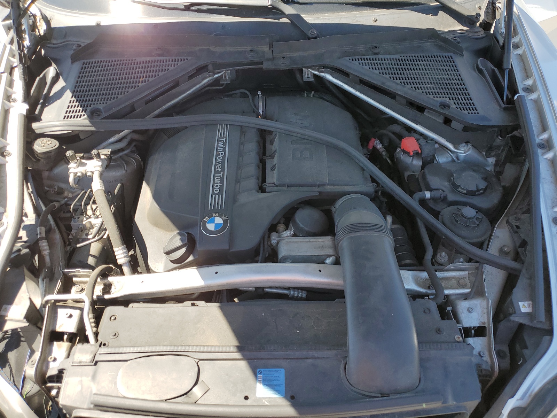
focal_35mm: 26
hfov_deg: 67.3
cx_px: 278
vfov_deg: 53.1
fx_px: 418
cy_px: 209
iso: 50
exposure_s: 1/625
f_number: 1.5
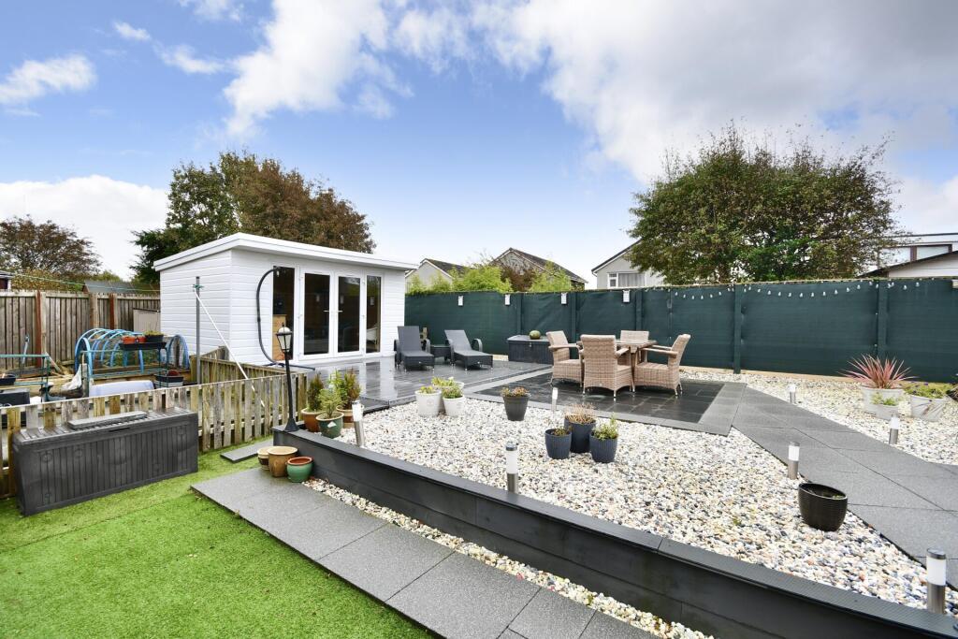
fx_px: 399
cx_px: 479
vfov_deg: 77.3
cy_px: 320
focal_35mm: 15
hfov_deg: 100.4
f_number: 8
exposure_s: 1/50
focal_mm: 10
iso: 100
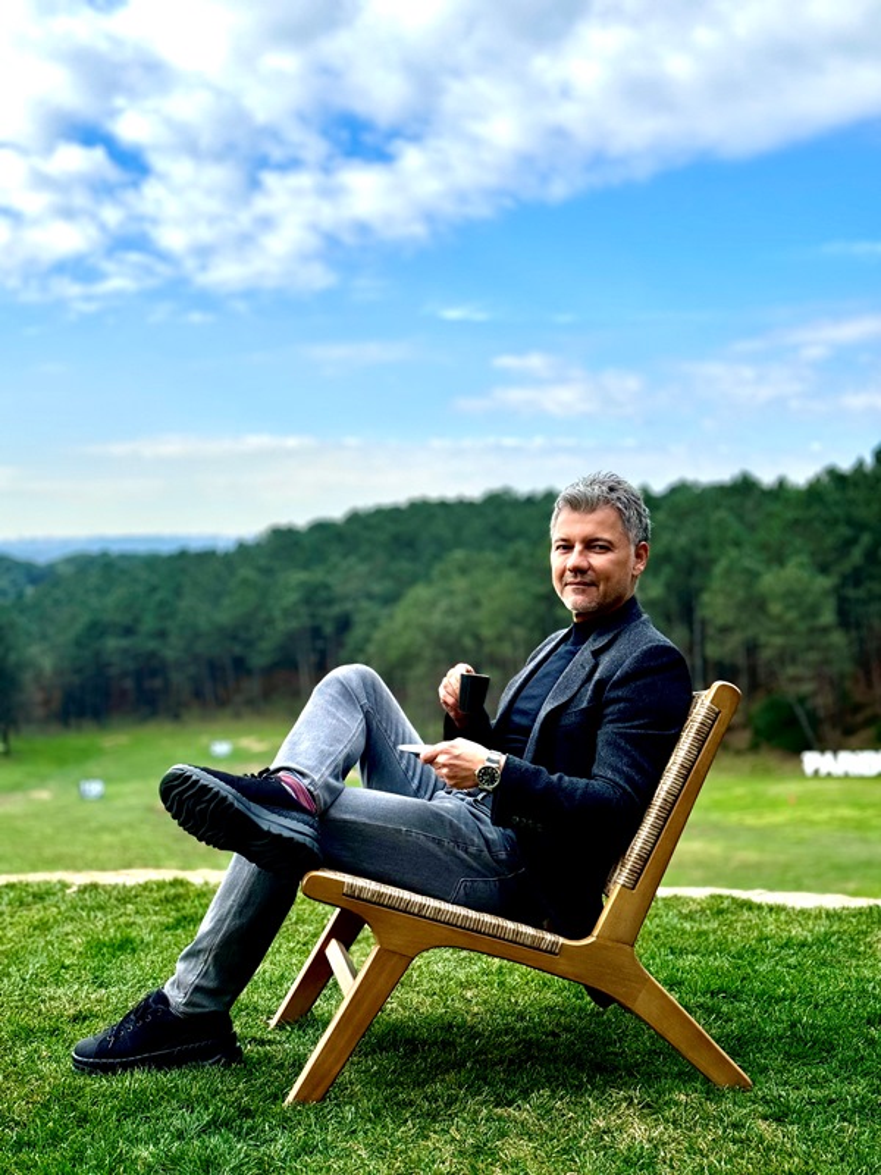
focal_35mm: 48
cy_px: 588
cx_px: 440
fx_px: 1629
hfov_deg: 30.3
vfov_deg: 39.7
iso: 64
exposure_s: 1/2513
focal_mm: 6.86
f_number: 1.78
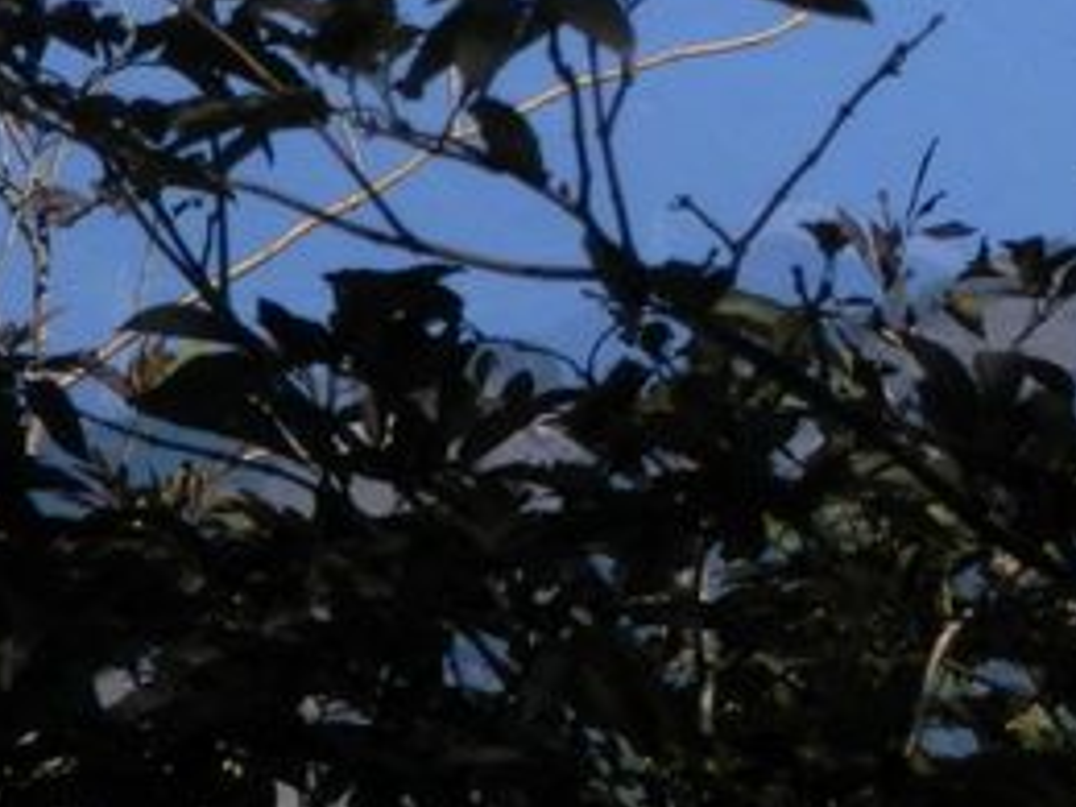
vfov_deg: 2.6
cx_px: 973
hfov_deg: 3.5
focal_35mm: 570
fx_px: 17718
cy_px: -186
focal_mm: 33.2
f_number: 5.8
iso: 80
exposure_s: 1/800
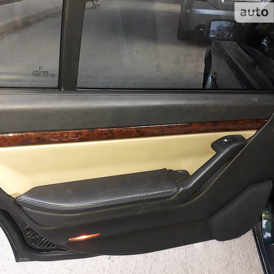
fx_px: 304
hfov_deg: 48.4
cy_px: 138
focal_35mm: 34
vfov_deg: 48.5
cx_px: 121
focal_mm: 3.7
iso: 200
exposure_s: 1/33
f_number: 1.9
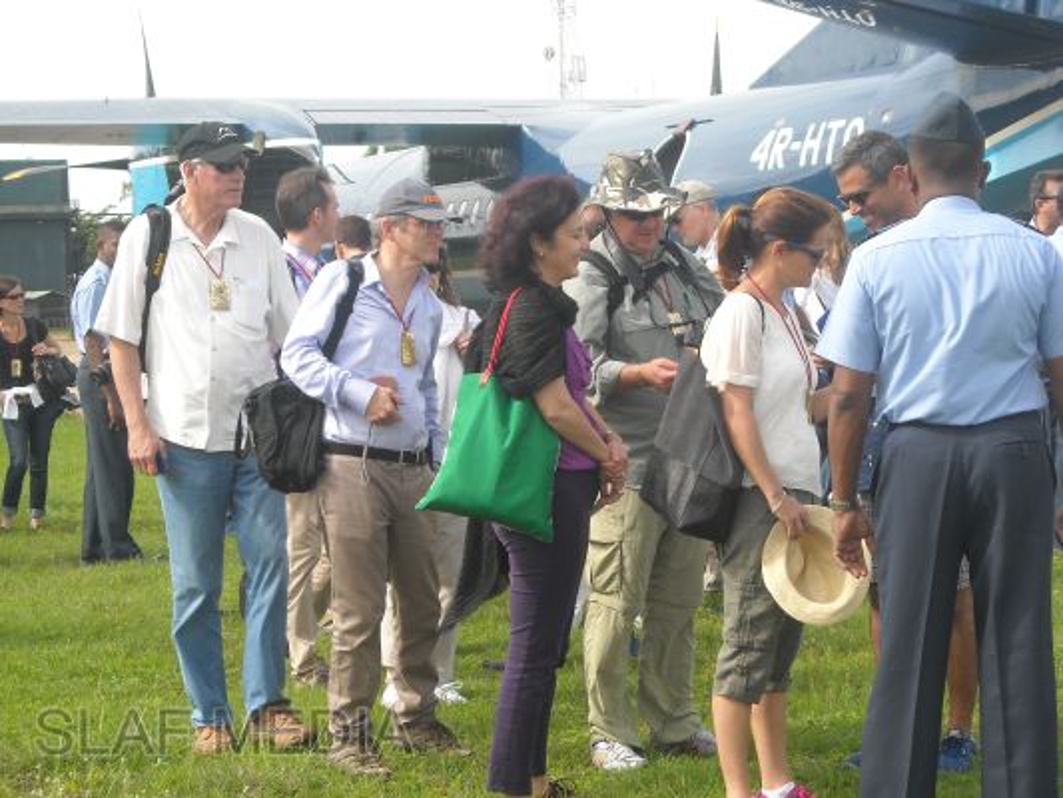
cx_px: 532
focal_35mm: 105
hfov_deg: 18.7
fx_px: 3225
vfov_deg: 14.1
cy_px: 399
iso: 77
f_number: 4.7
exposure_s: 1/250
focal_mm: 17.1
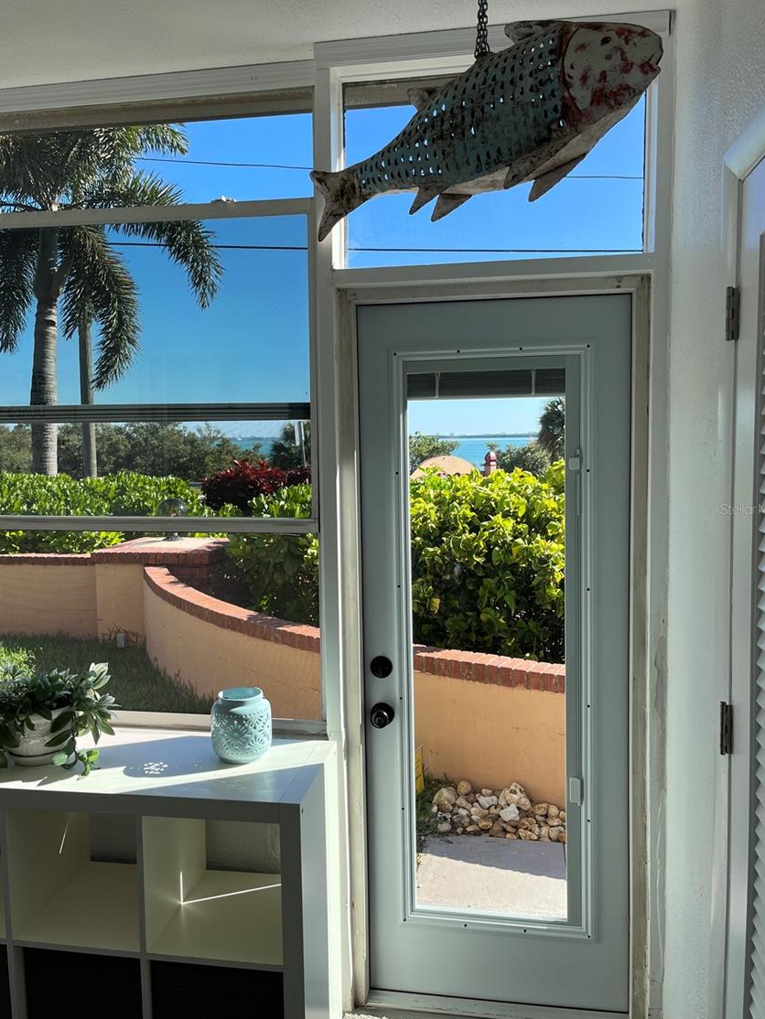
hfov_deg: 49.8
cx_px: 373
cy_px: 509
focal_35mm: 28
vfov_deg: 63.4
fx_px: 825
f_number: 1.6
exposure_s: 1/871
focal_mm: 5.1
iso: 50
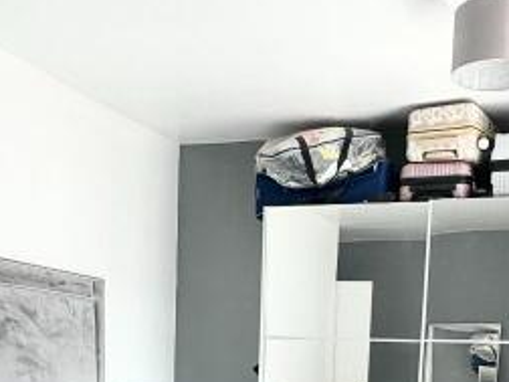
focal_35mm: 57
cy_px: 507
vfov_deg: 22.7
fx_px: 838
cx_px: 289
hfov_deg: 33.7
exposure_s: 1/99
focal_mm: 2.22
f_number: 2.2
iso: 50
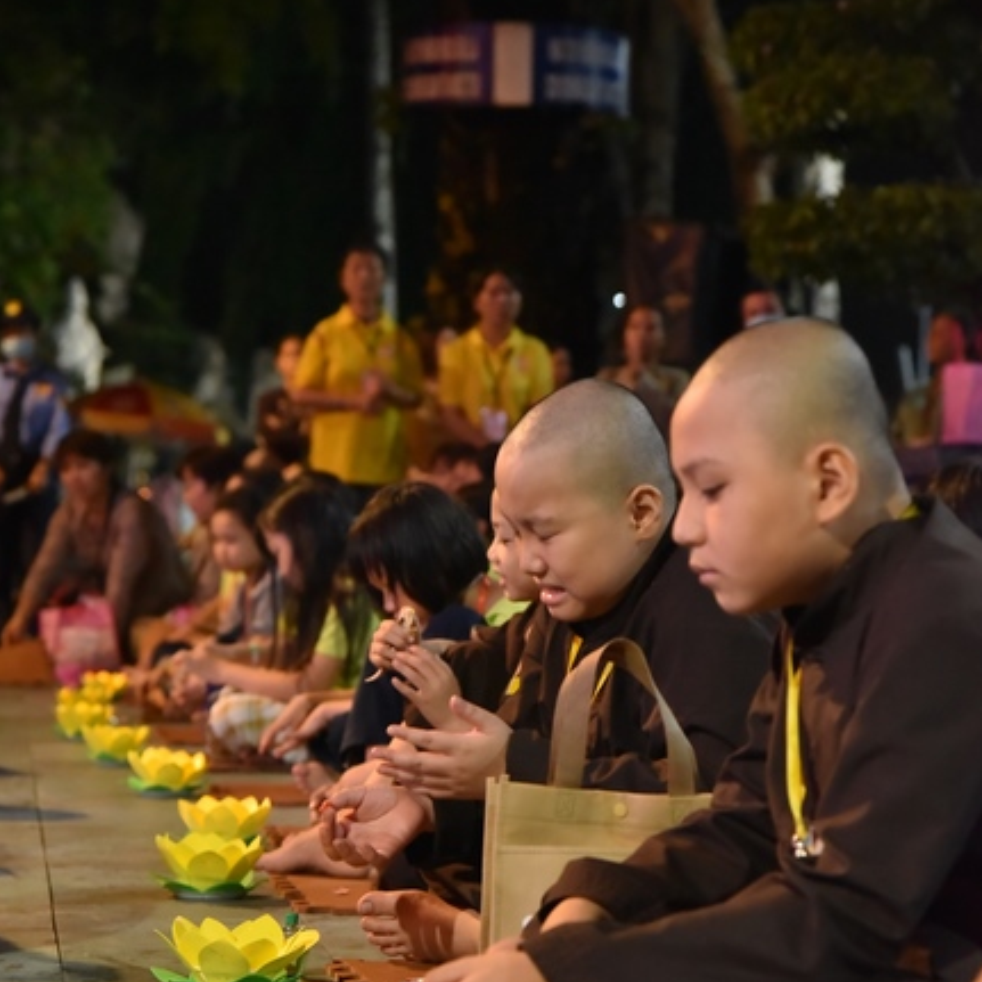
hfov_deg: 16.0
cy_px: 661
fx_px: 3498
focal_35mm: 109
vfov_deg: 15.9
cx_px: 490
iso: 5000
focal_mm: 85
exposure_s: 1/100
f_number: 5
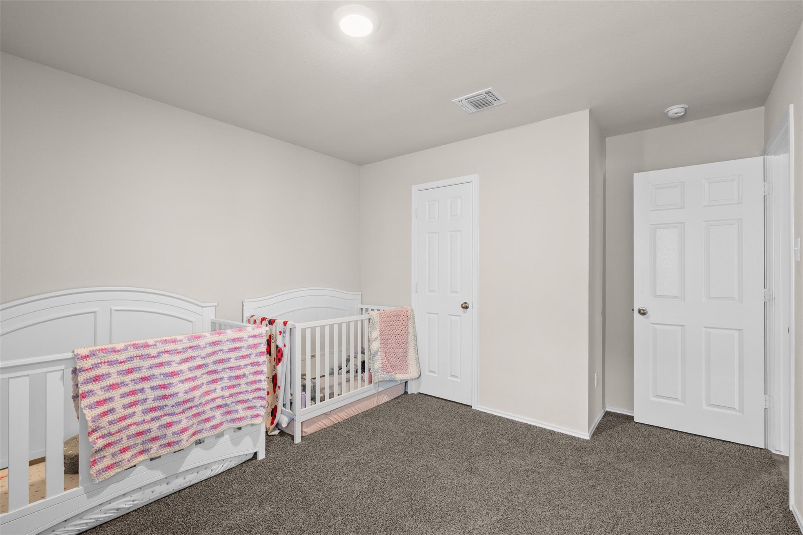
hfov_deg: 96.7
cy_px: 268
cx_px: 402
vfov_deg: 73.7
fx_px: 357
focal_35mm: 16
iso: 800
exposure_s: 1/1.25
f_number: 9
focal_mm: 16
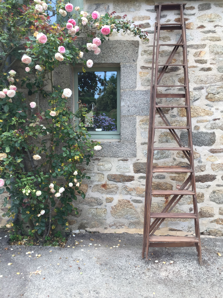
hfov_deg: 48.2
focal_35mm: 29
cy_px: 149
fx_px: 249
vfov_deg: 61.7
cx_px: 112
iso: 40
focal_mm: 4.15
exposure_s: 1/100
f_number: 2.2
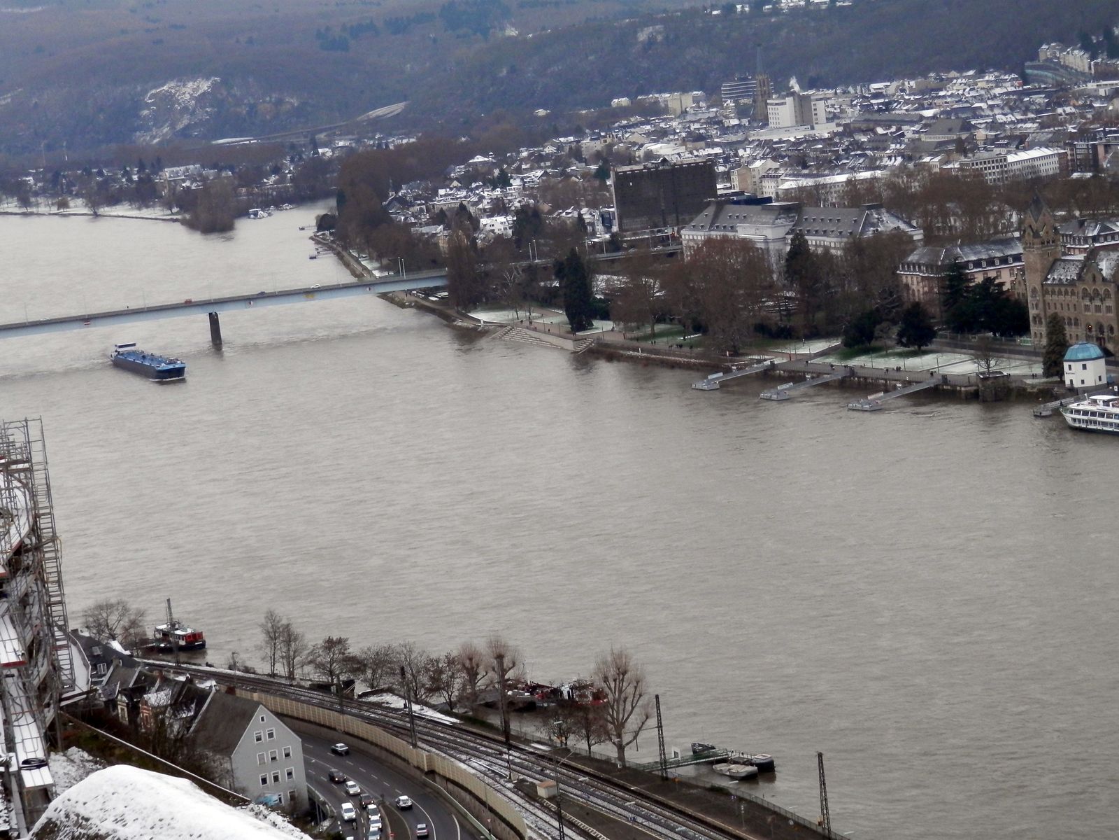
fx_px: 3136
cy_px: 420
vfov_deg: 15.2
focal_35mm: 97
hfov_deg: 20.2
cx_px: 560
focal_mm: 17.3
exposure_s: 1/125
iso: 200
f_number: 4.9
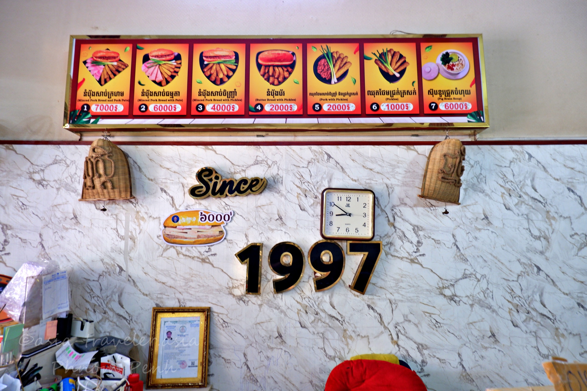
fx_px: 375
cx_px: 294
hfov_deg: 76.1
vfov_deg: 55.1
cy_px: 196
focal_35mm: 23
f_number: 3.5
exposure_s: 1/25
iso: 400
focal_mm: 15
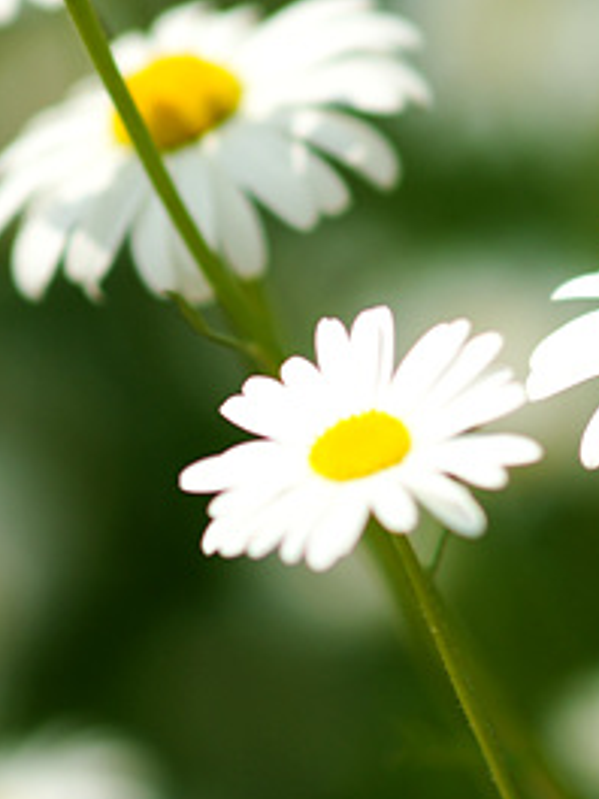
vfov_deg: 4.9
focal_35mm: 404
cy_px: 268
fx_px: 9321
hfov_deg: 3.7
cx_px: 723
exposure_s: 1/6400
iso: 100
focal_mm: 135
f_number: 1.8
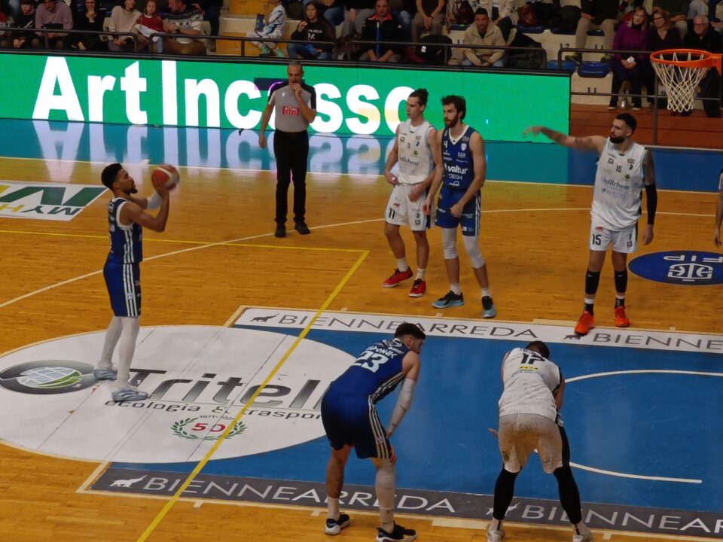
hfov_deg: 18.0
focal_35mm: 109
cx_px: 362
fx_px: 2277
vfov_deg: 13.6
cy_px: 271
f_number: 2
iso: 125
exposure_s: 1/50
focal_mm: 7.08
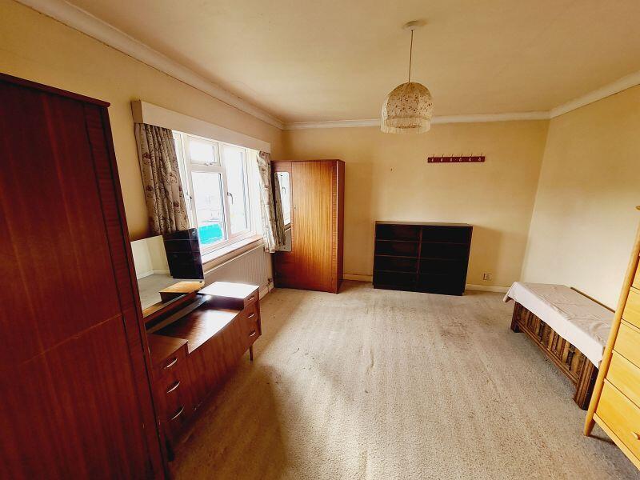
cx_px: 320
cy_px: 240
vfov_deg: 89.9
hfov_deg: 106.2
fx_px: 240
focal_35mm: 13
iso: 100
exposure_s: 1/50
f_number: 2.2
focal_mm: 2.2
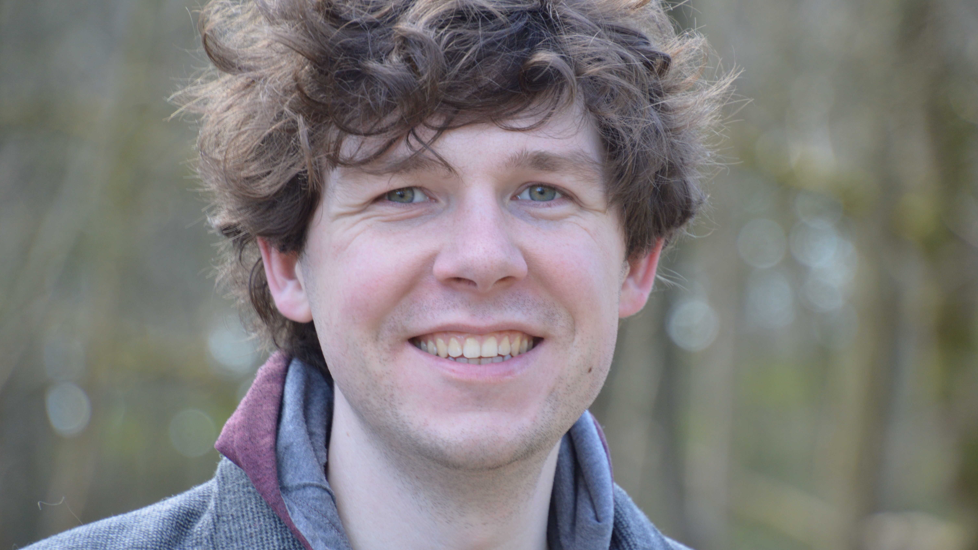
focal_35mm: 276
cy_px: 301
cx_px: 490
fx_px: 7145
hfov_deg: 7.8
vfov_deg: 4.4
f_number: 6
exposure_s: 1/125
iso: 500
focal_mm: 175
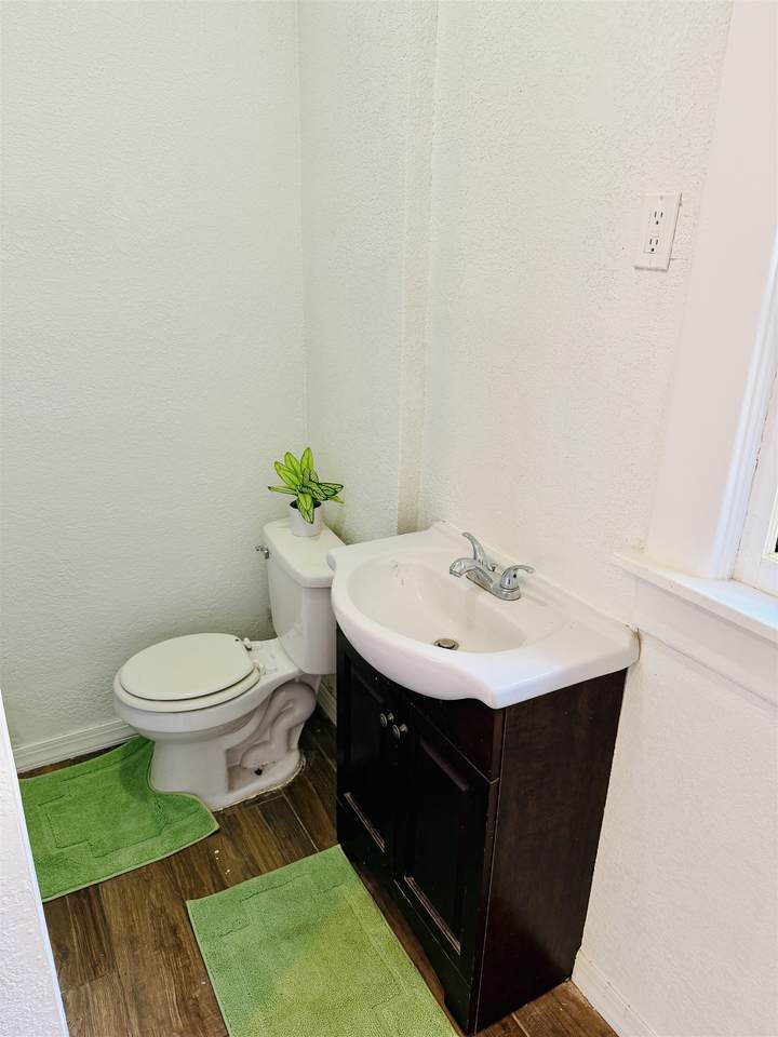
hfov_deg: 56.8
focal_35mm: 24
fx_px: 719
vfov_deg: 71.6
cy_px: 518
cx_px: 389
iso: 125
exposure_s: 1/60
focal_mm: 6.76
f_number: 1.78
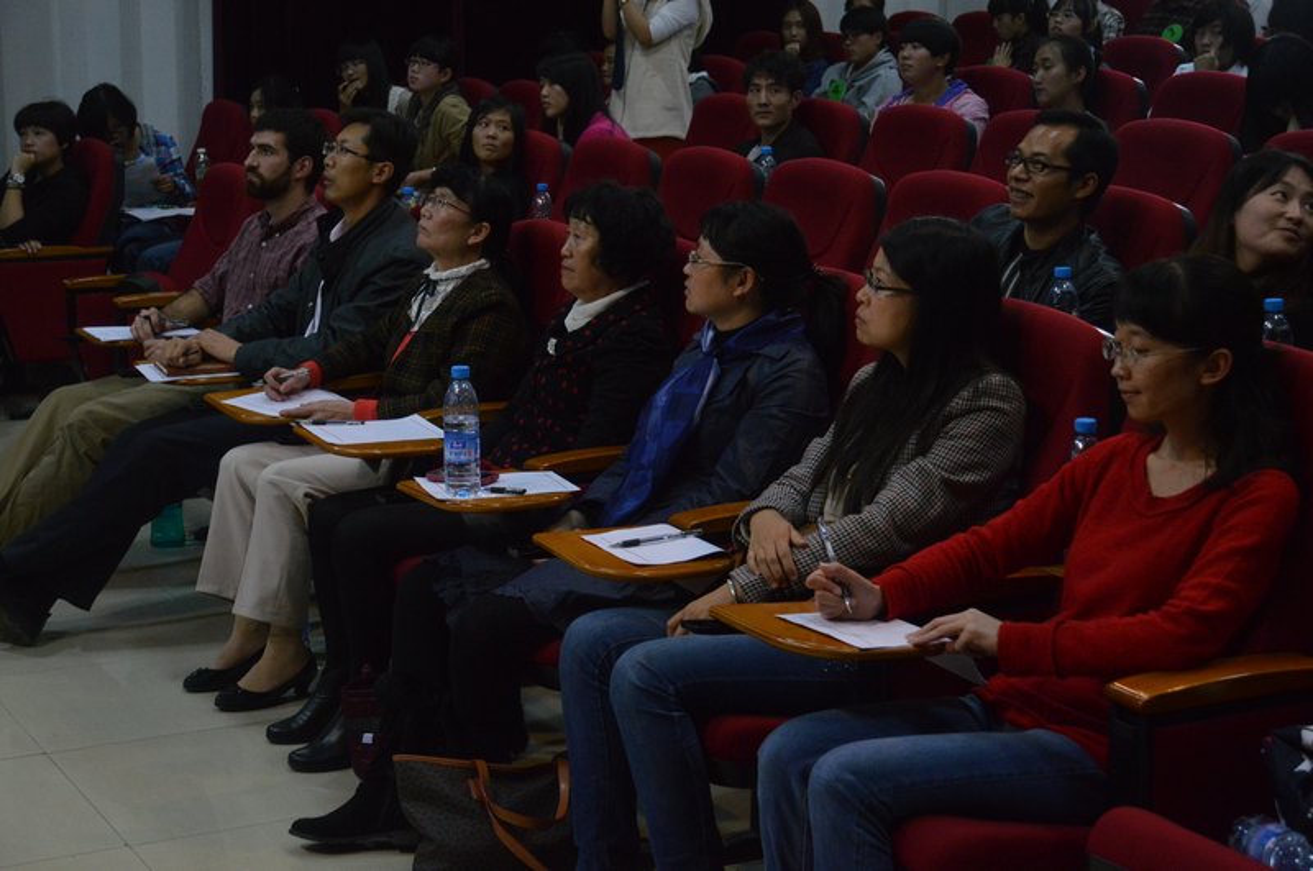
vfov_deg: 22.6
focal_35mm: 60
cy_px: 436
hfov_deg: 33.4
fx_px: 2185
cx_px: 656
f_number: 4.5
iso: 1600
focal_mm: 40
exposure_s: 1/80
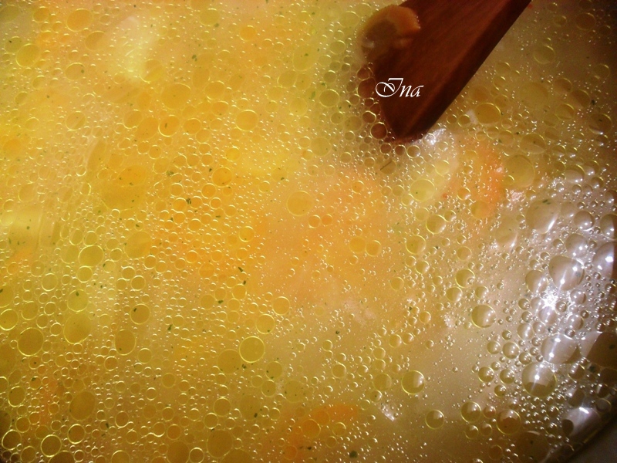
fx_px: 624
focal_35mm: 35
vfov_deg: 40.7
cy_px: 232
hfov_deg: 52.6
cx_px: 308
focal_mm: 6.3
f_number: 3.2
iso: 200
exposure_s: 1/10
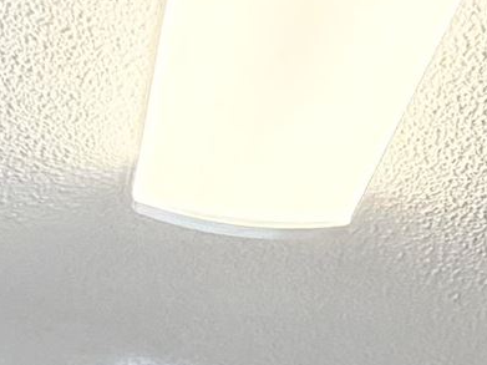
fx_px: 1547
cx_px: 294
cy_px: 1201
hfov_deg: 17.9
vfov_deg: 9.4
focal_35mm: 110
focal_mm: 2.22
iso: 200
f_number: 2.2
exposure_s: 1/120
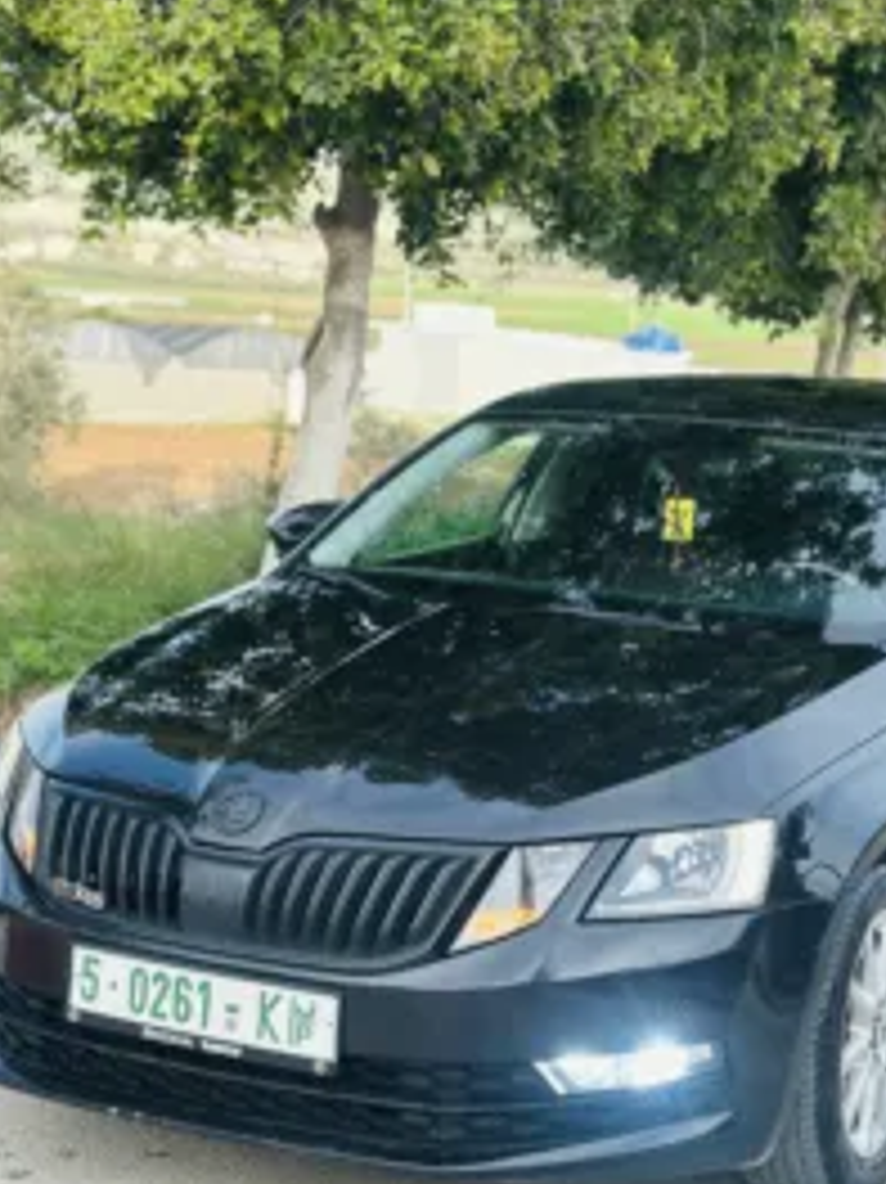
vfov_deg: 26.7
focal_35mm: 73
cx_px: 594
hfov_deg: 20.1
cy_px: 531
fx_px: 2493
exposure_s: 1/535
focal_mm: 6.86
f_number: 1.78
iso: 80
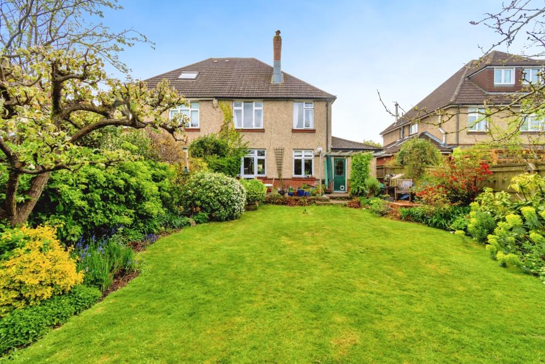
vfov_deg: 43.7
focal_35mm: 30
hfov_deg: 61.9
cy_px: 182
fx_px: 454
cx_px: 272
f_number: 8
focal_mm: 20
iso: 250
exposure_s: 1/800
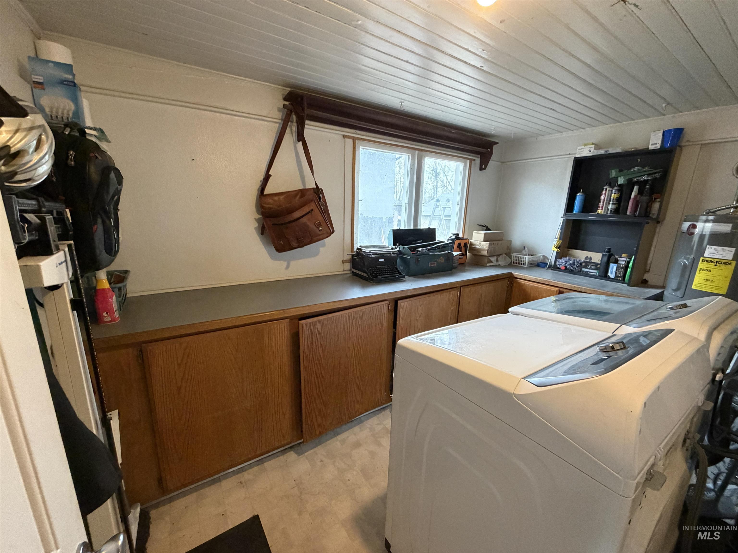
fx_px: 298
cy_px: 276
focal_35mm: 14
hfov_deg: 102.1
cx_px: 369
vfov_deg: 85.7
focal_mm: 2.22
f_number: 2.2
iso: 500
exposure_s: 1/60
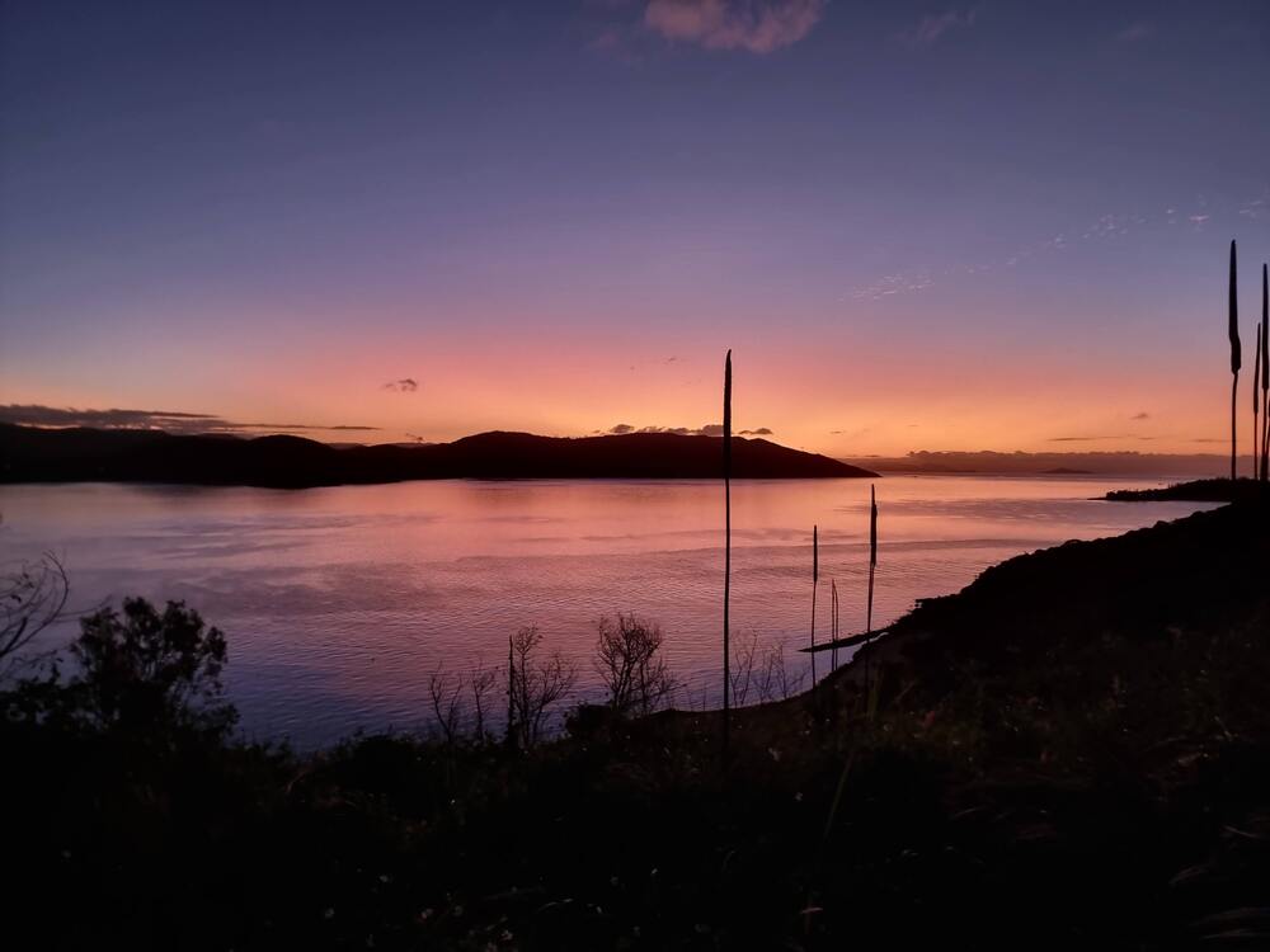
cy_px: 476
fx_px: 881
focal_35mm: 24
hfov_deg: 71.6
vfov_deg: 56.8
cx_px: 635
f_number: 1.8
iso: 200
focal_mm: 6.7
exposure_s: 1/50
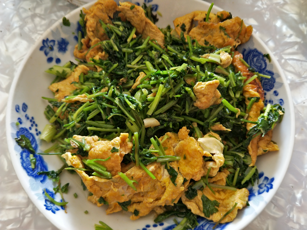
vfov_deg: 54.9
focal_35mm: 25
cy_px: 115
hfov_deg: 69.4
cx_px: 154
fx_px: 222
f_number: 1.7
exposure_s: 1/50
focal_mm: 4.27
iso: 131
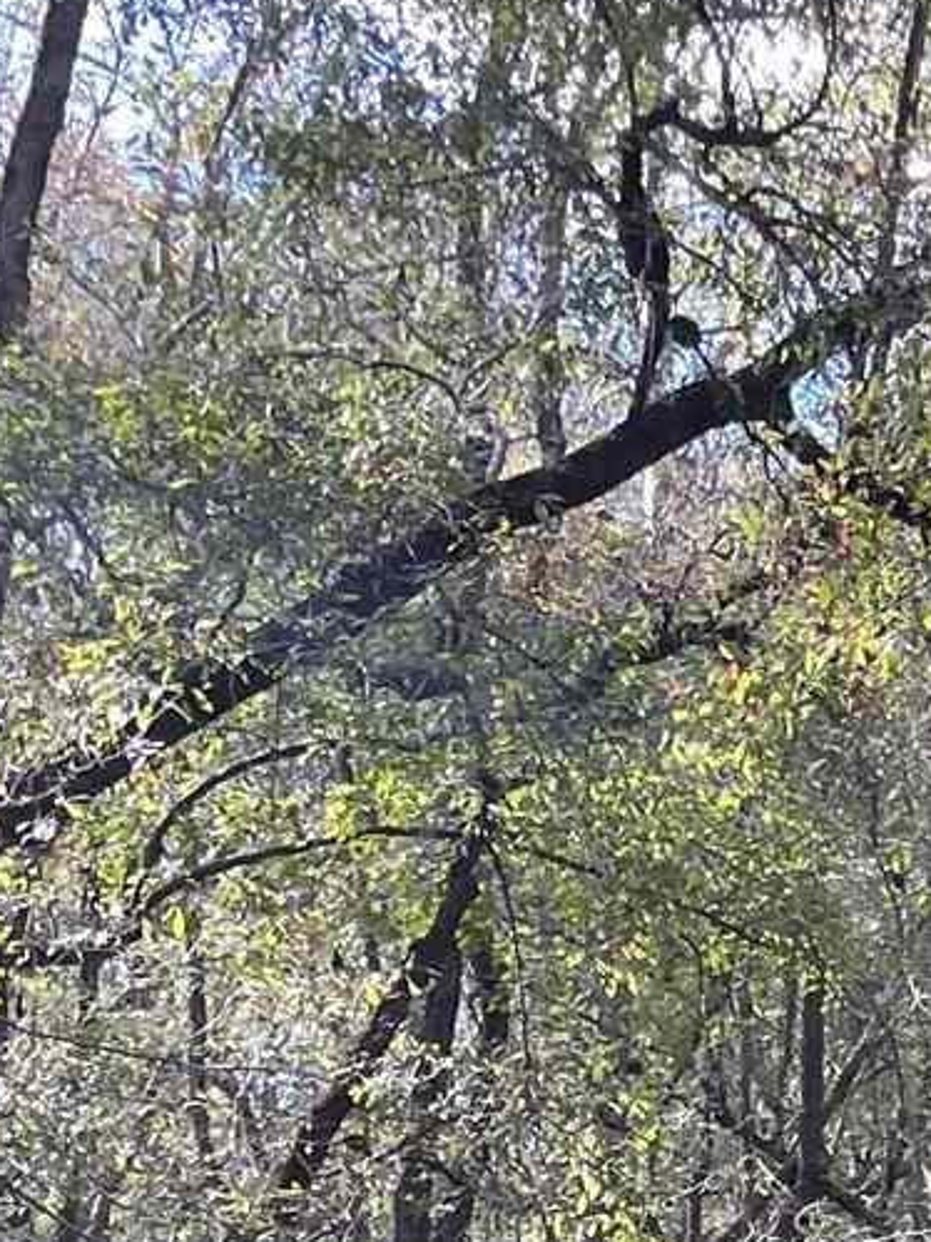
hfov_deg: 11.8
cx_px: 1441
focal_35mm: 120
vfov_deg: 14.2
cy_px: 2352
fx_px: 4305
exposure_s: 1/135
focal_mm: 4.2
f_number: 1.6
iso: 32
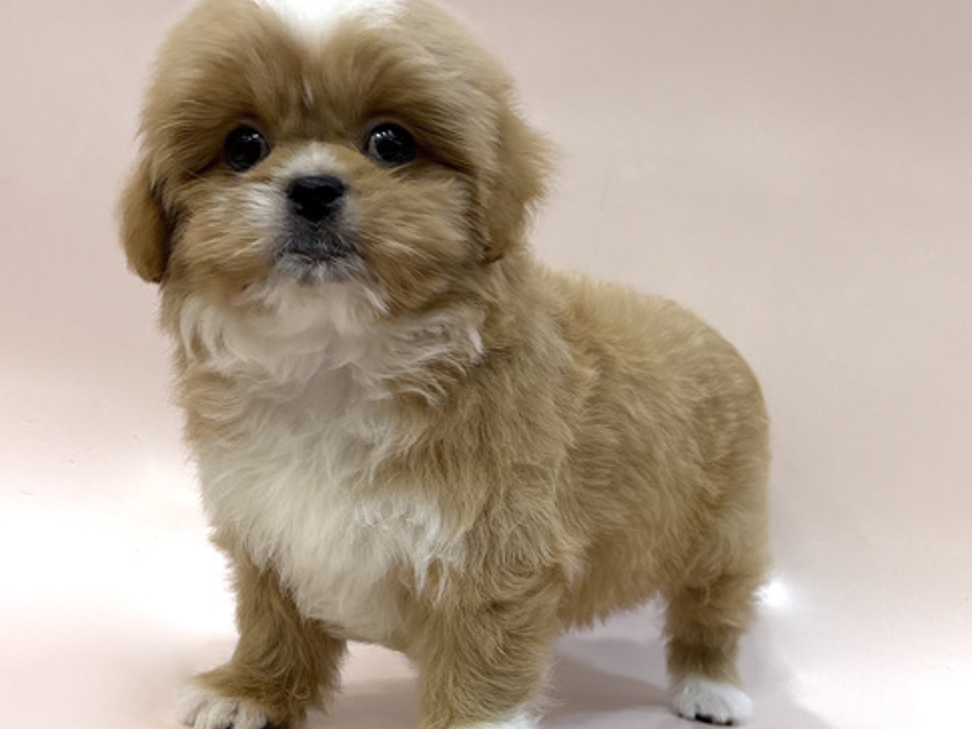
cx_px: 426
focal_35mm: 32
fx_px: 899
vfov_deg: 44.2
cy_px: 387
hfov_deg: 56.6
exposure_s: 1/50
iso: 64
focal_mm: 5.96
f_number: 1.6
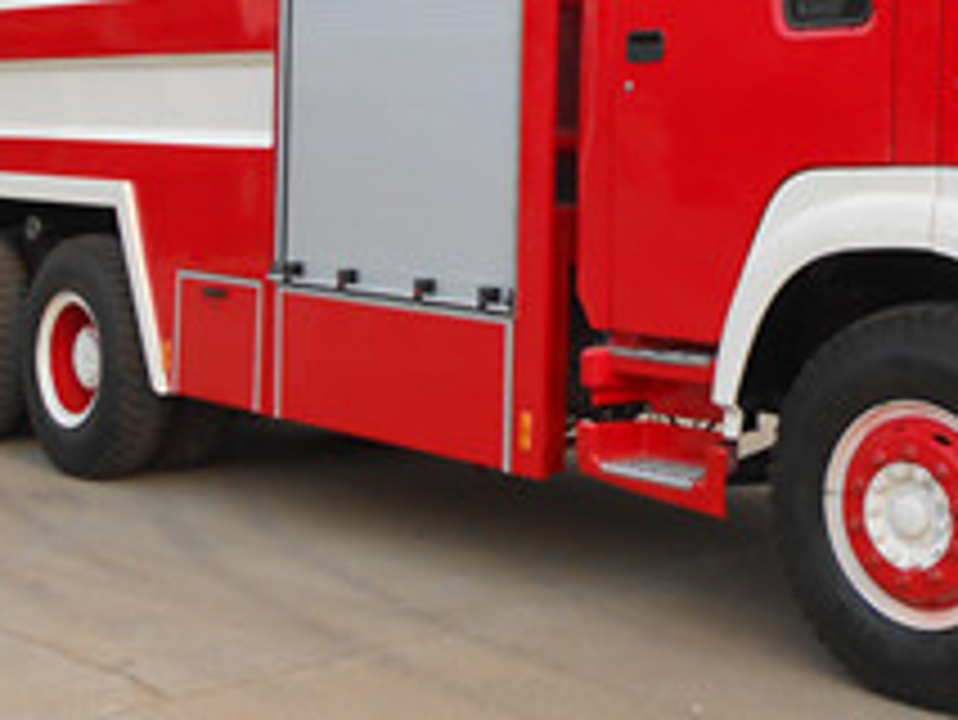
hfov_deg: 31.3
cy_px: 88
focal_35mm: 61
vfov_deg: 23.5
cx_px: 684
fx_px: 1689
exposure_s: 1/100
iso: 80
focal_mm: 4.6
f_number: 3.5
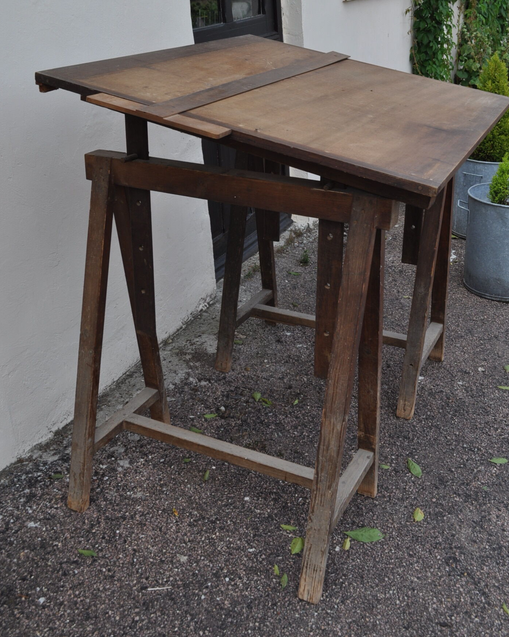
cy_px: 265
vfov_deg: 47.7
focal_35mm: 38
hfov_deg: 39.2
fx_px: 716
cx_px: 251
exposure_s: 1/250
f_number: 8
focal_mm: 22
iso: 200
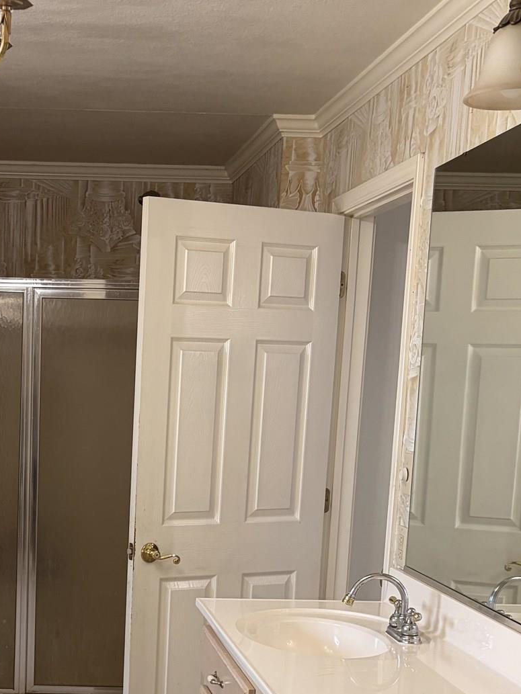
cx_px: 55
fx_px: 1164
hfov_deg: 24.5
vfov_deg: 32.2
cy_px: 570
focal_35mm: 58
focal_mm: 5.96
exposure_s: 1/60
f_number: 1.6
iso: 125
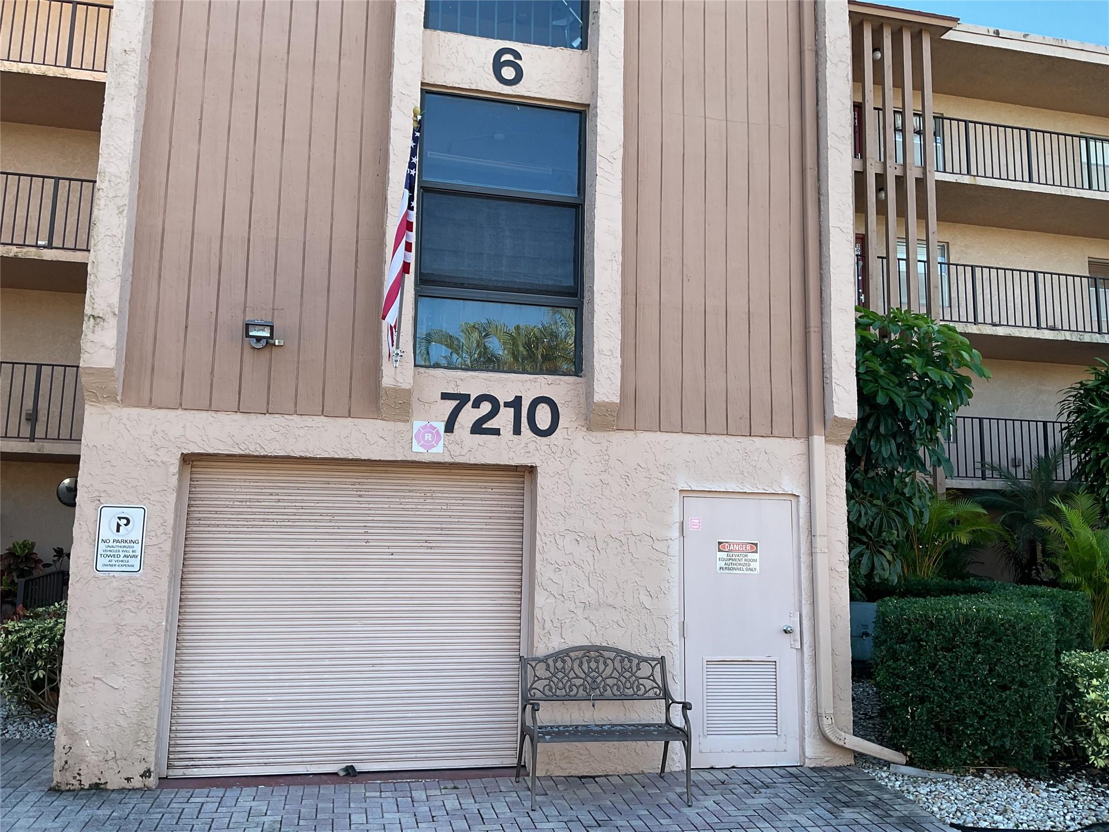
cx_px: 554
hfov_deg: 61.7
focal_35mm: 29
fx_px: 929
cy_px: 416
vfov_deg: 48.2
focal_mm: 3
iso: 16
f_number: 1.8
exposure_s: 1/255
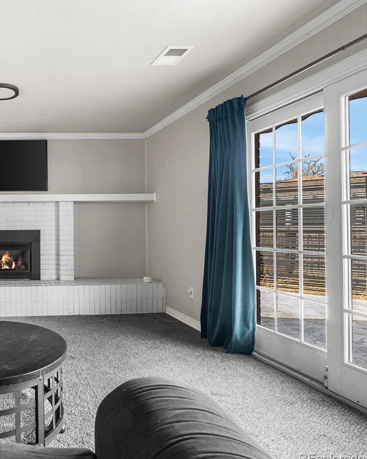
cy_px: 231
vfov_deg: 66.0
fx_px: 353
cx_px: 17
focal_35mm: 26
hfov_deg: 47.5
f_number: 8
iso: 200
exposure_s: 1.3
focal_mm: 18
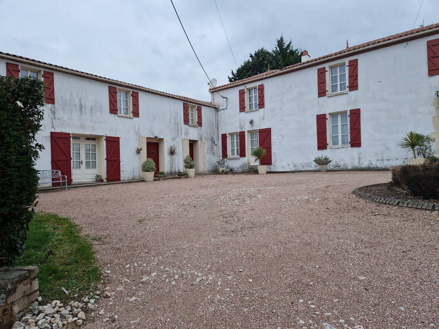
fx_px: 292
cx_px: 220
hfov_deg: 73.9
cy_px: 164
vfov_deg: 58.9
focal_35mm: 23
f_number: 1.8
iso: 50
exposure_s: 1/180
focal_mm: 5.4
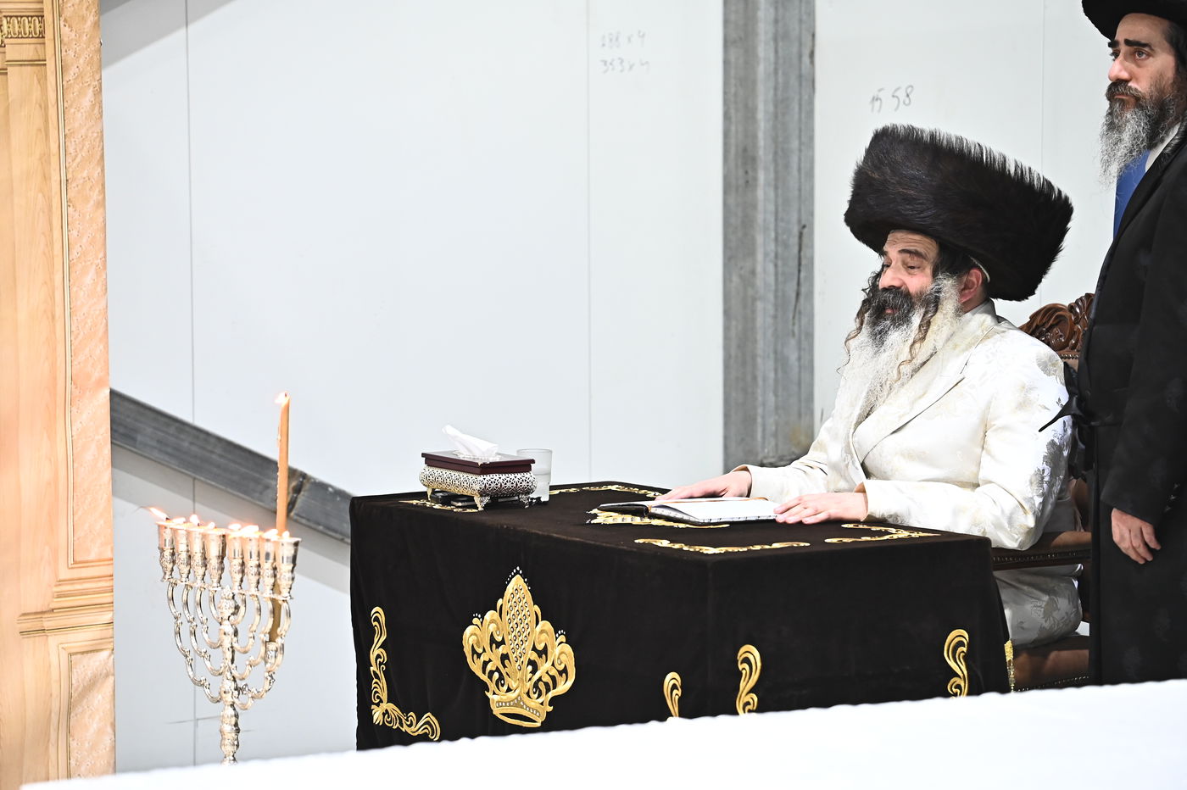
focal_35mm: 160
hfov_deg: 12.8
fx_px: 5273
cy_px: 395
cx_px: 594
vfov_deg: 8.6
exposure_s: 1/160
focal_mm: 160
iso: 2500
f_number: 4
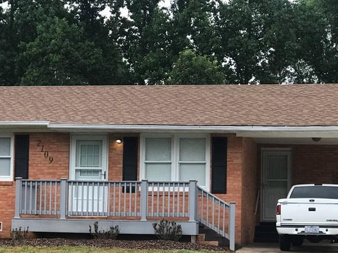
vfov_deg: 13.3
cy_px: 167
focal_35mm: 111
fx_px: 1083
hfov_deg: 17.7
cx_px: 106
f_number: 2.8
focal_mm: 6.6
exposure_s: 1/120
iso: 32
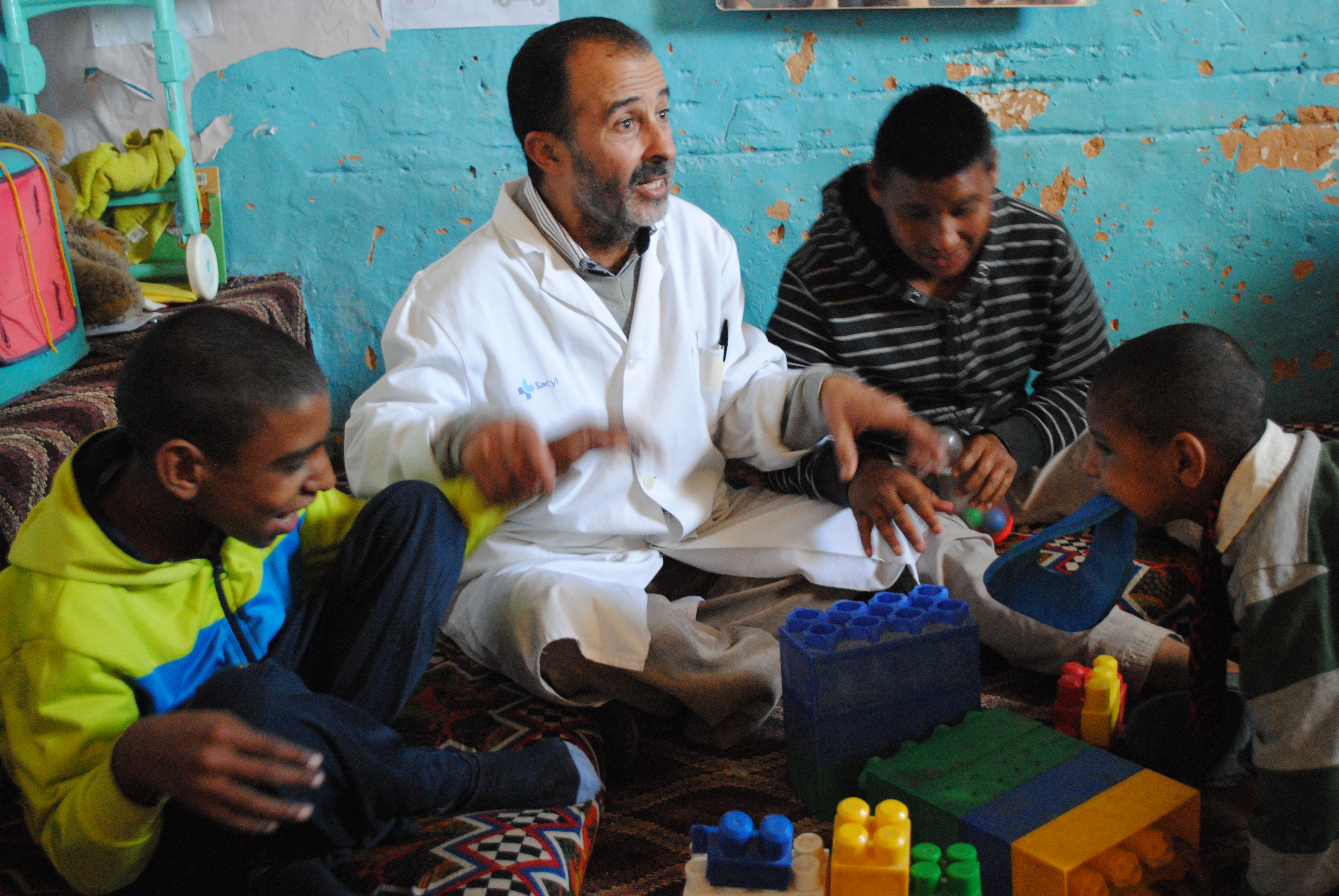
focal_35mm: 42
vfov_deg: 32.0
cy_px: 448
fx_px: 1564
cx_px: 670
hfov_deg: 46.3
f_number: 4.5
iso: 1600
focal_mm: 28
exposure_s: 1/30
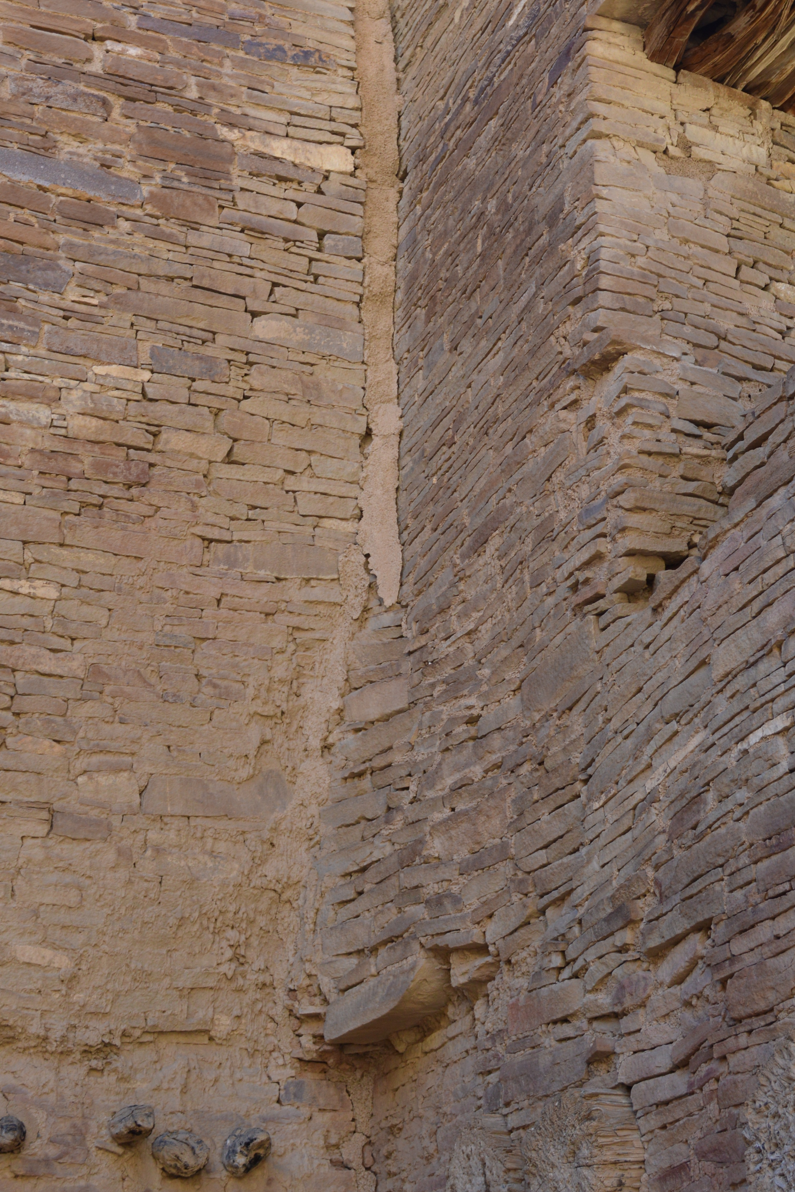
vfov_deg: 36.7
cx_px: 501
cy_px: 462
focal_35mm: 54
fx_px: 1788
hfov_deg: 25.0
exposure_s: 1/125
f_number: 5.6
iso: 280
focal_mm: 24
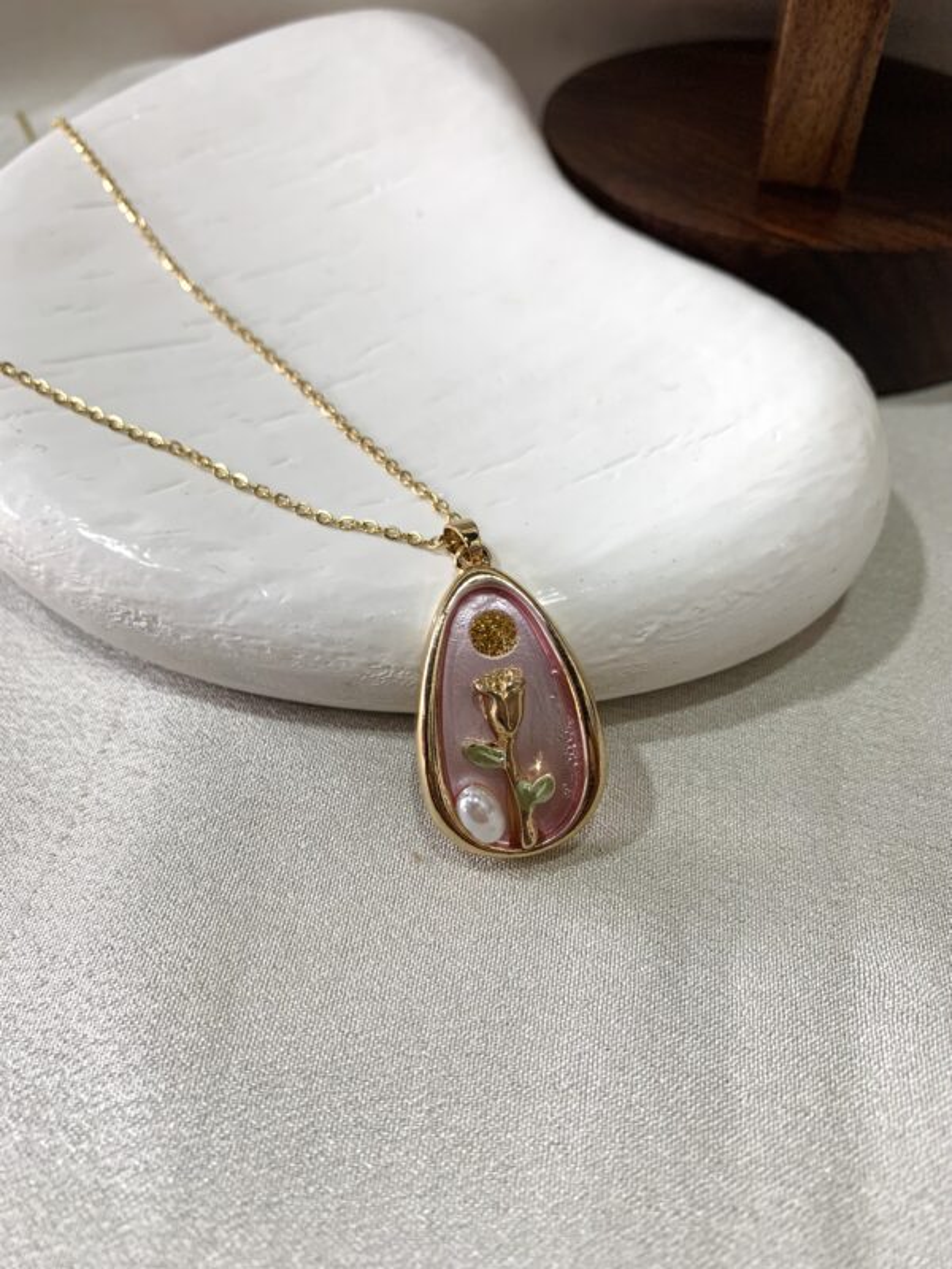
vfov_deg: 67.3
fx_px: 953
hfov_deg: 53.1
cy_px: 634
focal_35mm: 26
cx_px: 476
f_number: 1.8
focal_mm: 4.25
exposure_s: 1/100
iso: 80
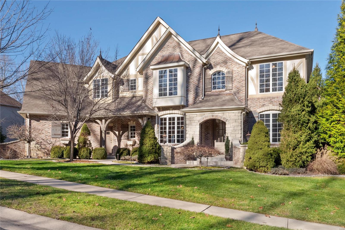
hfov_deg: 65.5
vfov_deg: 46.4
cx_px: 172
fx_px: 268
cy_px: 115
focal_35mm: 28
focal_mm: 14
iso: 400
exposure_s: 1/250
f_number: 10
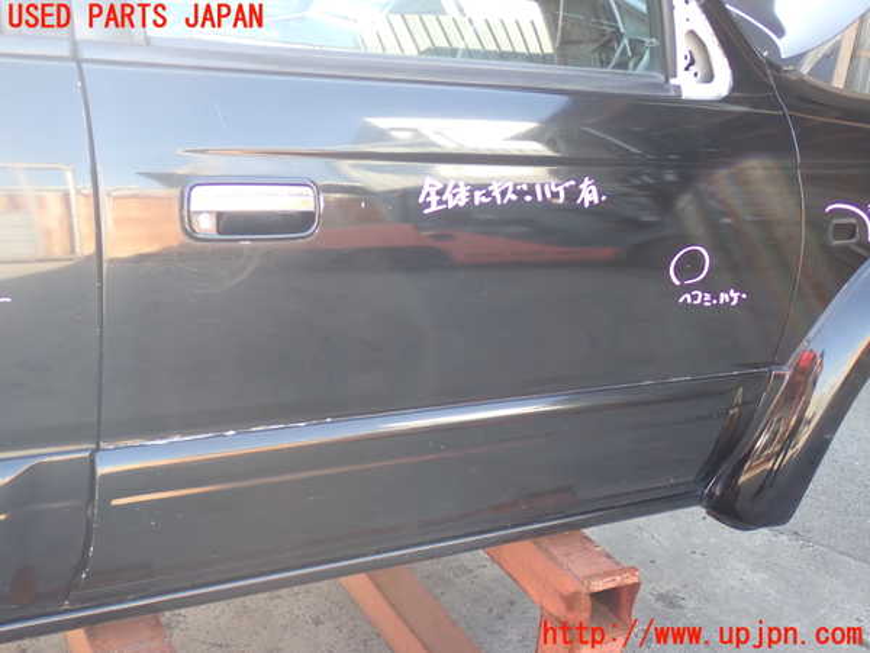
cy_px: 326
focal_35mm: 44
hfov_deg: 42.9
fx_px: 1106
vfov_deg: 32.9
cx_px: 435
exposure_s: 1/80
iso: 200
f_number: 2.9
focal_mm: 7.84
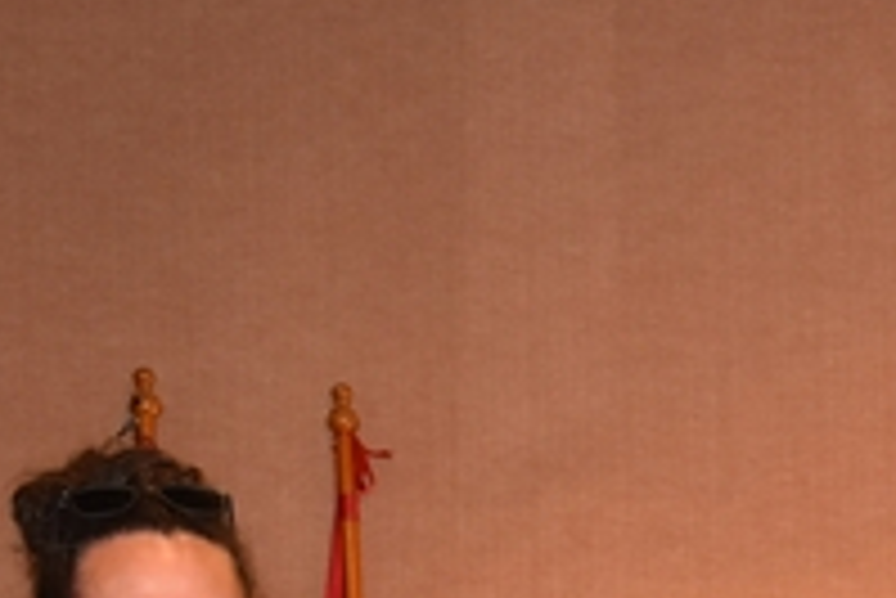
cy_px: 1227
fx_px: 4060
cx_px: 1702
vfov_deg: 8.0
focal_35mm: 163
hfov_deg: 11.5
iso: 800
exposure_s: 1/80
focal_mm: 24
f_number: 4.5
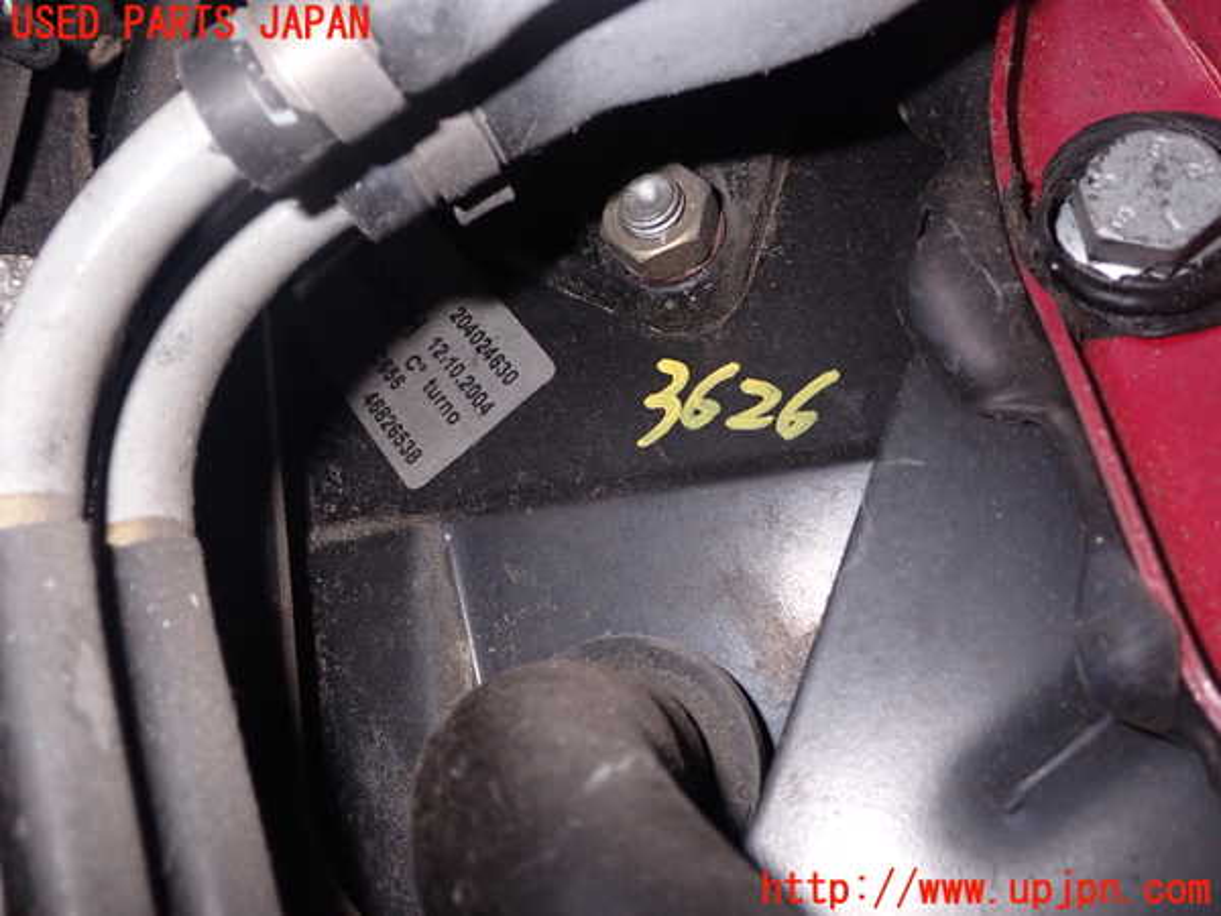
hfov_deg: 51.4
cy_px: 458
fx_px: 1270
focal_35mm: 36
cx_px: 610
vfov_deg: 39.7
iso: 250
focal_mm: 6.37
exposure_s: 1/40
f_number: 10
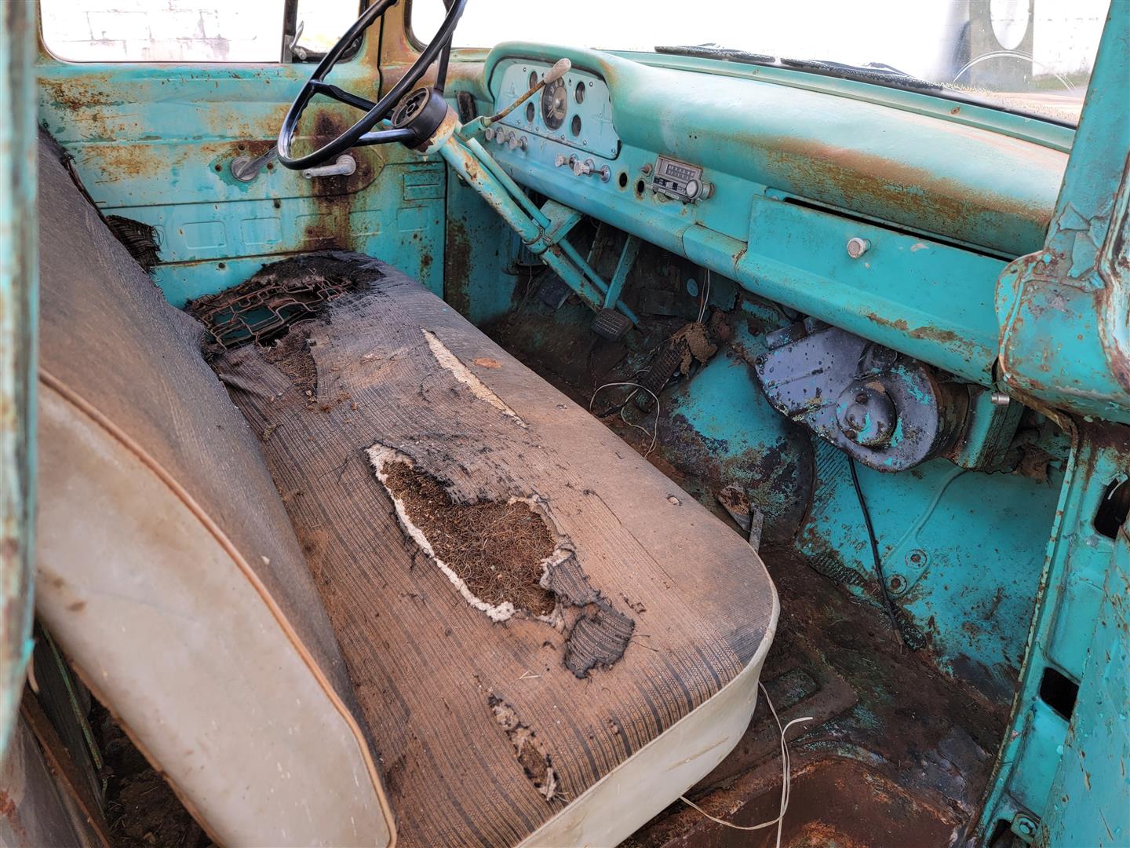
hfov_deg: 71.6
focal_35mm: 24
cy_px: 424
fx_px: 783
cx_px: 565
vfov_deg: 56.8
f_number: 1.8
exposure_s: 1/120
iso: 40
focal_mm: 6.7
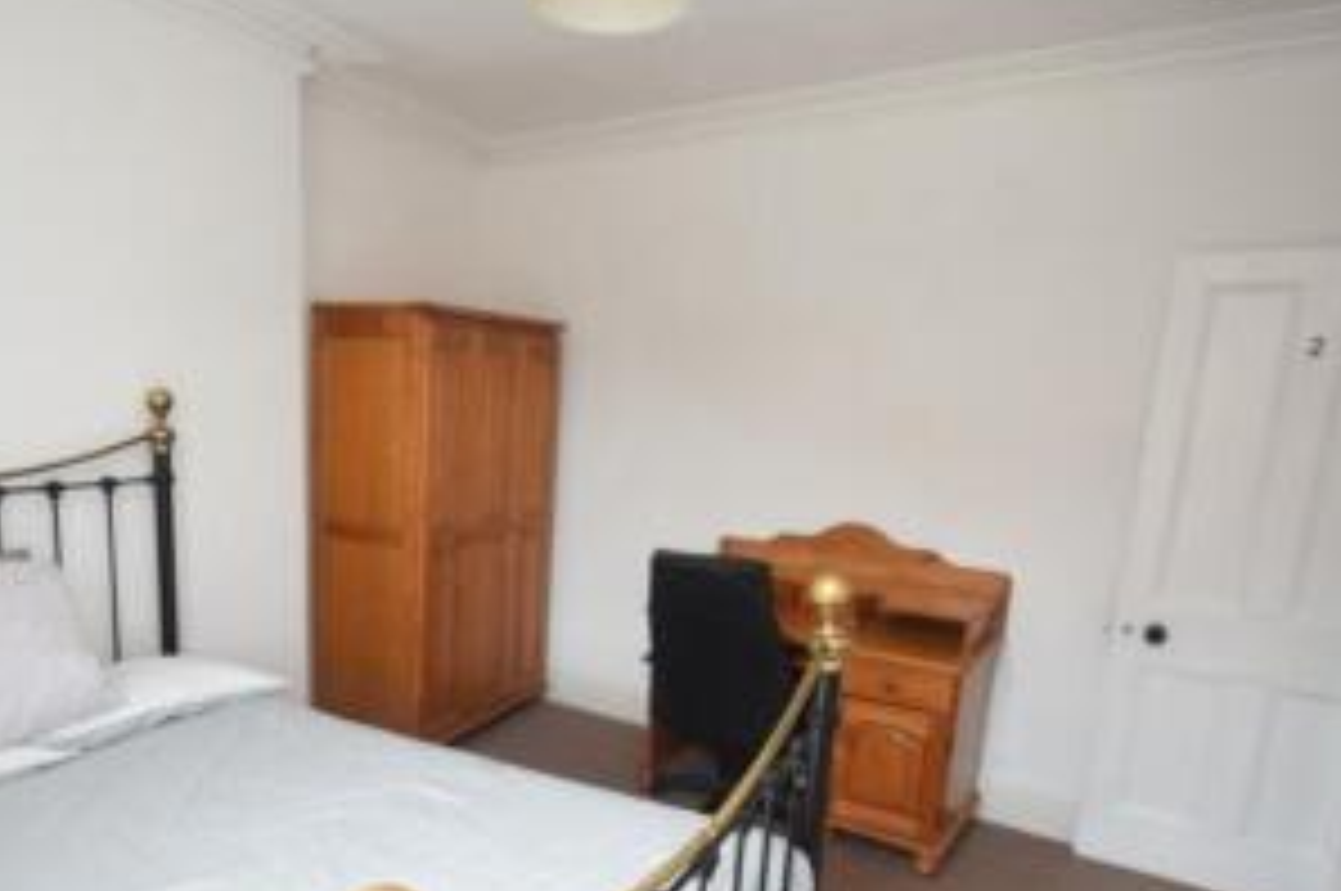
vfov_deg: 52.2
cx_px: 518
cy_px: 578
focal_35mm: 24
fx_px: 893
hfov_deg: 72.8
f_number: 5.6
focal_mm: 10
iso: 450
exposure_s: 1/125
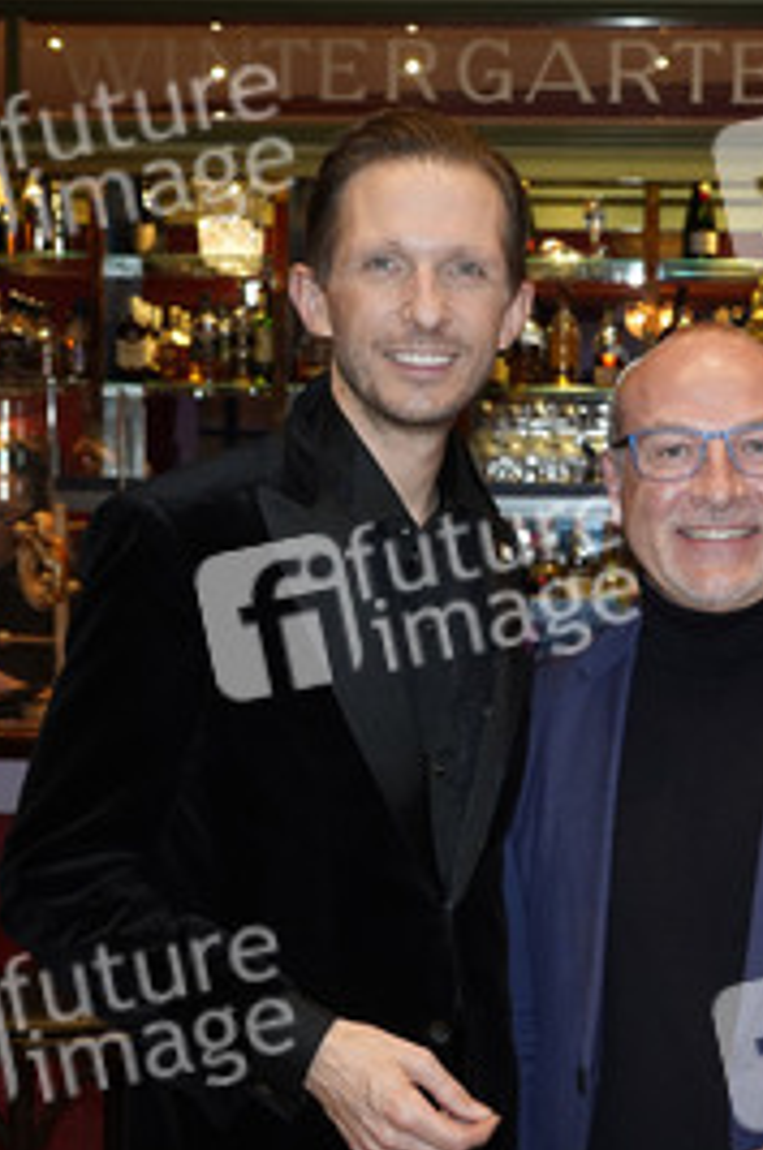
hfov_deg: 27.7
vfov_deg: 40.4
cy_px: 814
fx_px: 1532
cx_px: 543
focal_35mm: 48
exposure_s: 1/100
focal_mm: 32
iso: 1600
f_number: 5
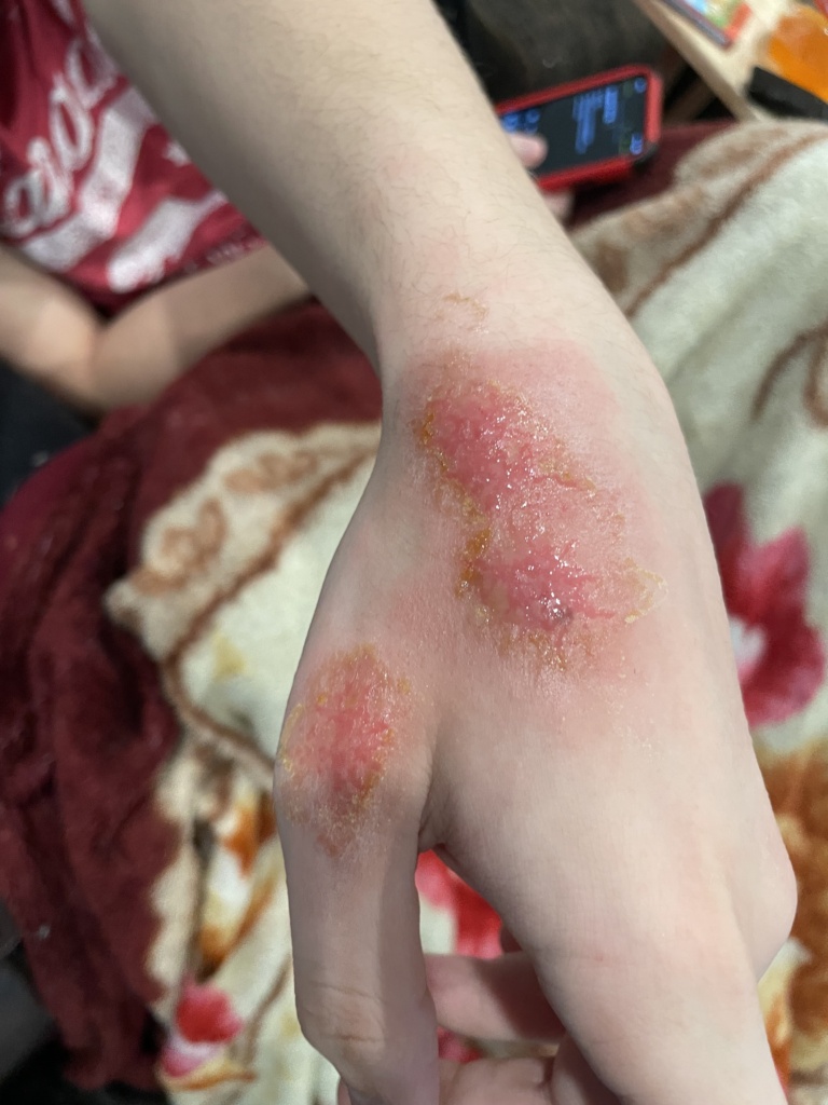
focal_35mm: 26
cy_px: 552
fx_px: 829
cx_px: 414
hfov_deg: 53.1
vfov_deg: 67.3
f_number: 1.6
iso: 200
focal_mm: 4.2
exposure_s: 1/60
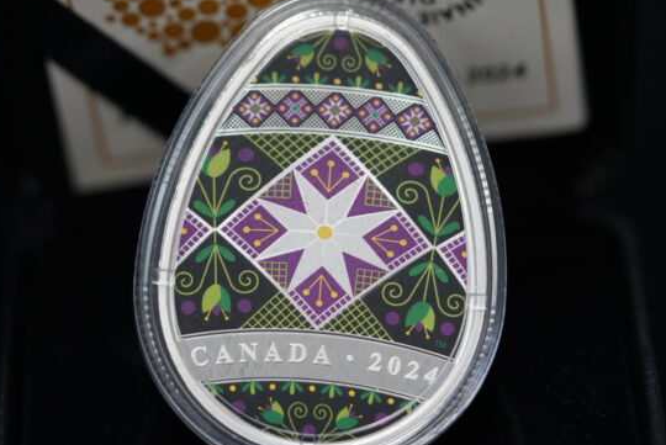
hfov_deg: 13.7
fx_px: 2777
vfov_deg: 9.2
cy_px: 227
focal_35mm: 150
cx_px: 314
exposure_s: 1/160
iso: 1600
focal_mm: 90
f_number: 2.8
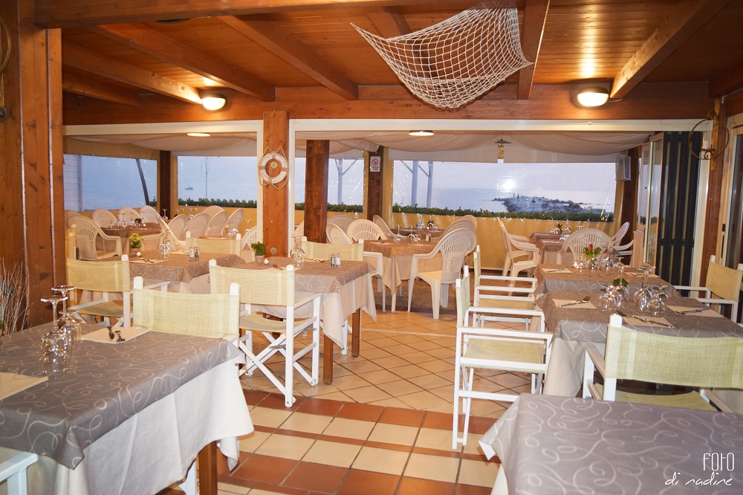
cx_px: 372
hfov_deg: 49.6
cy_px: 248
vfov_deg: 34.2
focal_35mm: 39
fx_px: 805
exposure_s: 1/60
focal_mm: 26
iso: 800
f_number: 4
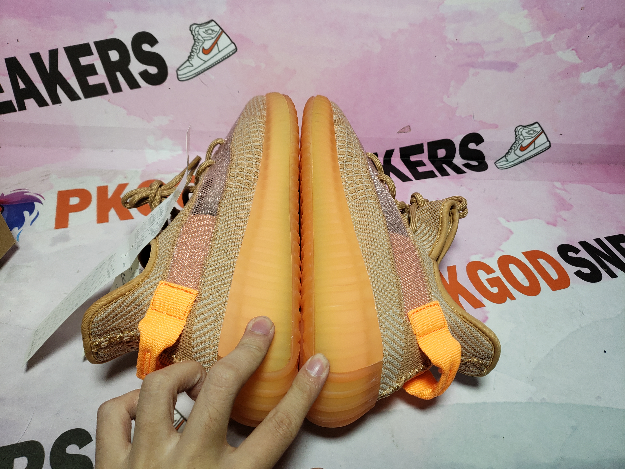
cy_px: 234
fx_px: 469
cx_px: 312
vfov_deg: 53.1
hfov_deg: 67.3
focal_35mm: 26
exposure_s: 1/596
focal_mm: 4.3
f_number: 1.5
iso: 50
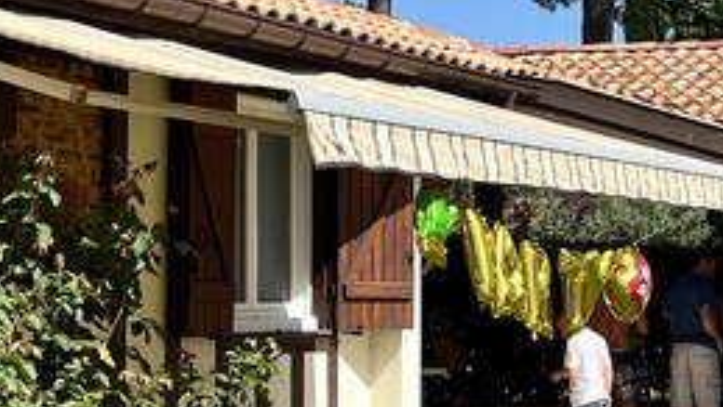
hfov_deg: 18.4
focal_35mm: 112
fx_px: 2148
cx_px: 782
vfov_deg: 10.8
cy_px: 304
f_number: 1.6
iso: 50
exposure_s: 1/3135
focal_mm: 5.1
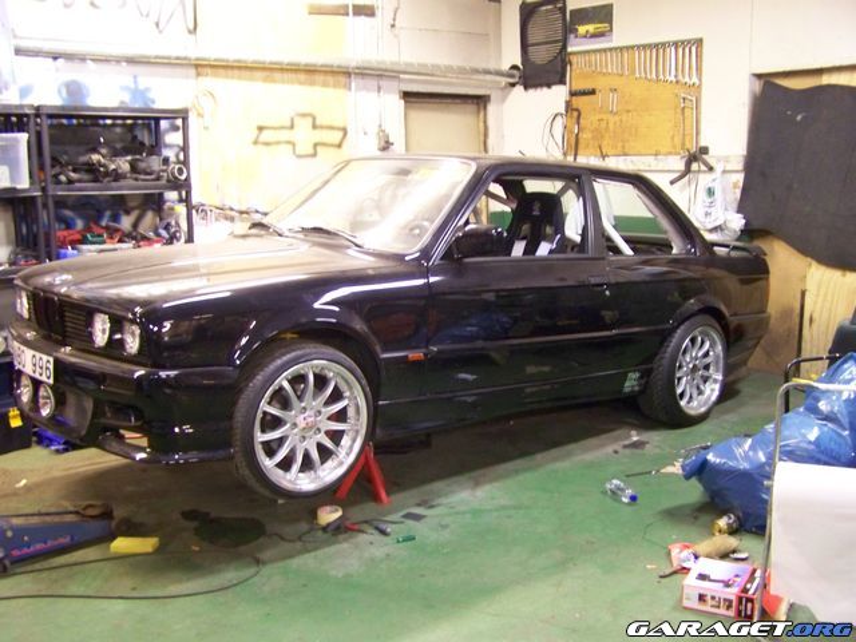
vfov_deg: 37.7
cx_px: 428
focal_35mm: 38
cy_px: 321
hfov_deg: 49.0
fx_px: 940
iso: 400
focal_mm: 6.3
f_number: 2.8
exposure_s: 1/6
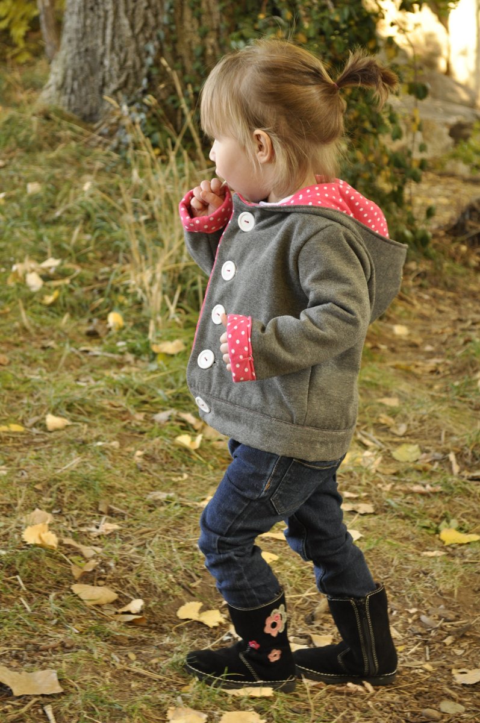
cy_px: 362
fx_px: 1654
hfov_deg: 16.5
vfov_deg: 24.6
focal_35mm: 82
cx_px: 240
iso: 800
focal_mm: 55
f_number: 5.6
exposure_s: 1/80
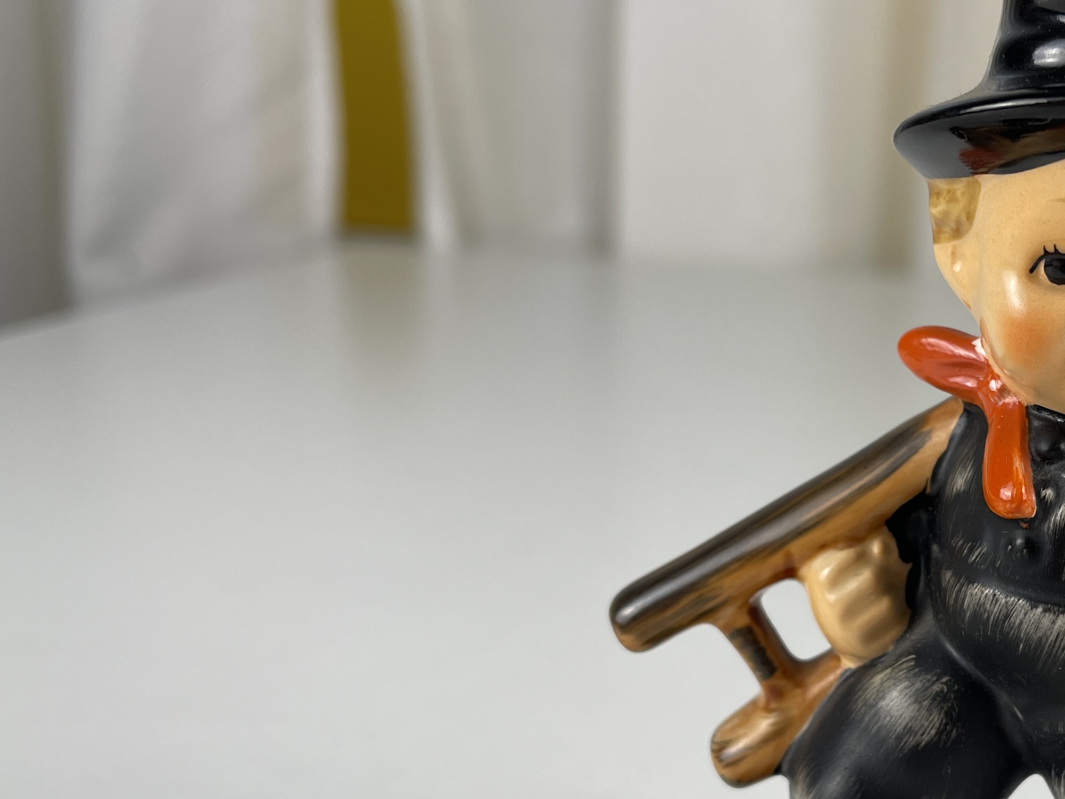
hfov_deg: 35.5
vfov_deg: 28.9
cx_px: 999
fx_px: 1538
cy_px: 531
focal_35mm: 50
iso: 32
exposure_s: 1/132
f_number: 1.6
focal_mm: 5.1
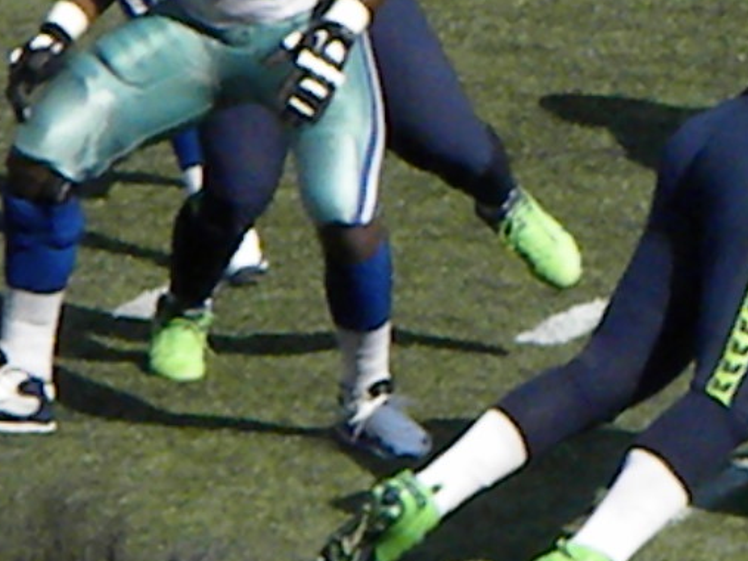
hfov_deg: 1.5
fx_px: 29316
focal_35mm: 1357
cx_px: 780
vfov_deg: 1.1
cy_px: 99
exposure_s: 1/1335
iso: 640
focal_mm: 59.9
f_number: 8
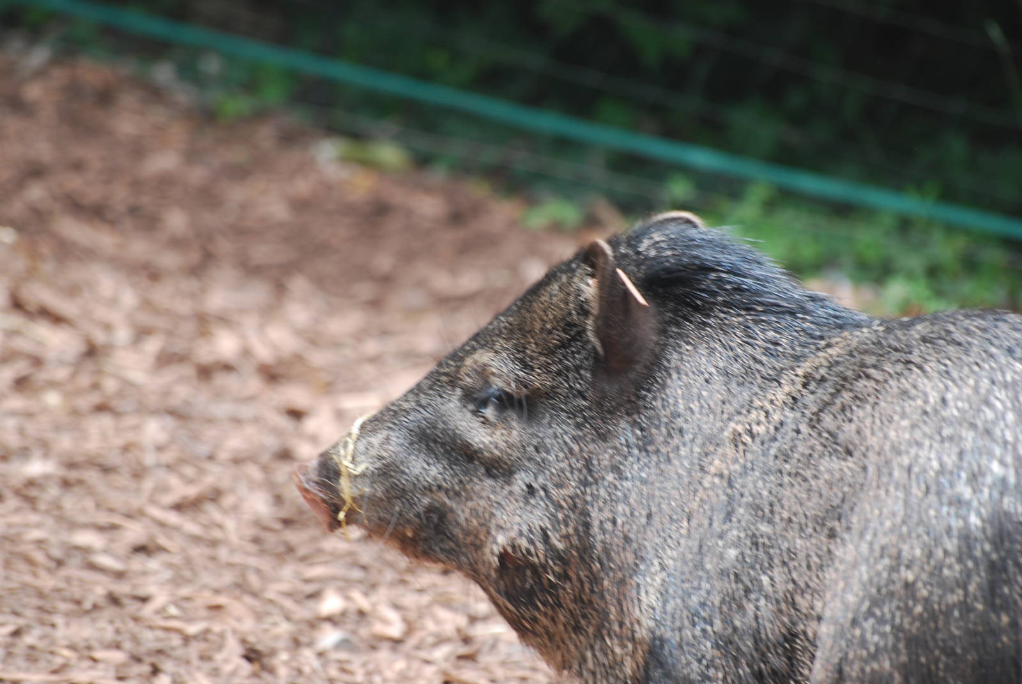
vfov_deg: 3.1
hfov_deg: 4.6
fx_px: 12790
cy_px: 342
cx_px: 511
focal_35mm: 450
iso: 200
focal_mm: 300
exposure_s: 1/125
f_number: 5.6
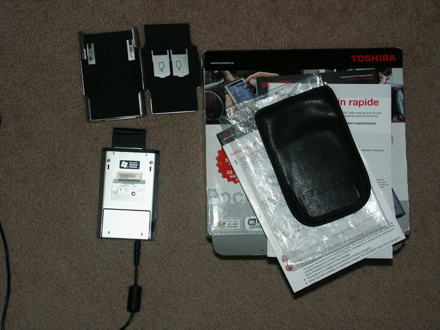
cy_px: 165
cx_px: 220
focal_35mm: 68
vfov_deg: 21.6
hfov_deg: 28.6
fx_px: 864
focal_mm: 16.91
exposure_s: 1/60
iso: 200
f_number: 3.5
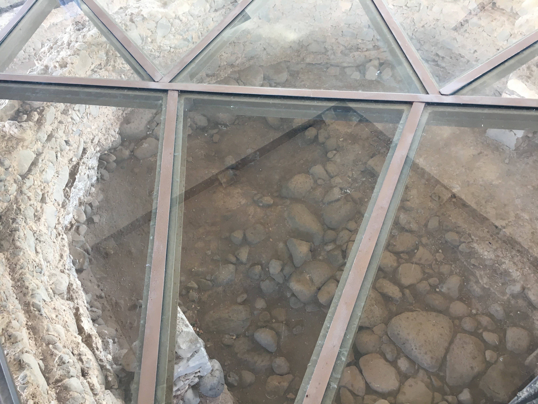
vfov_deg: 48.2
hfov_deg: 61.7
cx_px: 269
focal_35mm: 29
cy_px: 202
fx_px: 451
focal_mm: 4.15
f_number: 2.2
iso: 80
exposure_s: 1/33
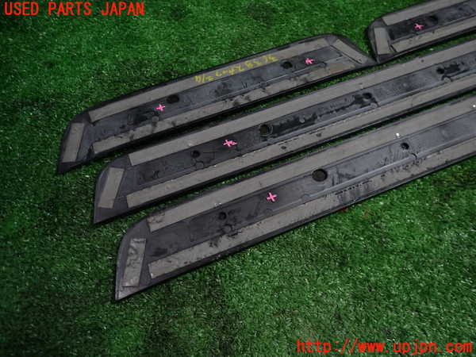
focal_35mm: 25
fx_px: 344
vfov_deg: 54.9
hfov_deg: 69.4
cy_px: 178
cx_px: 238
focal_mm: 4.5
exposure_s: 1/50
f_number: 2
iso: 200
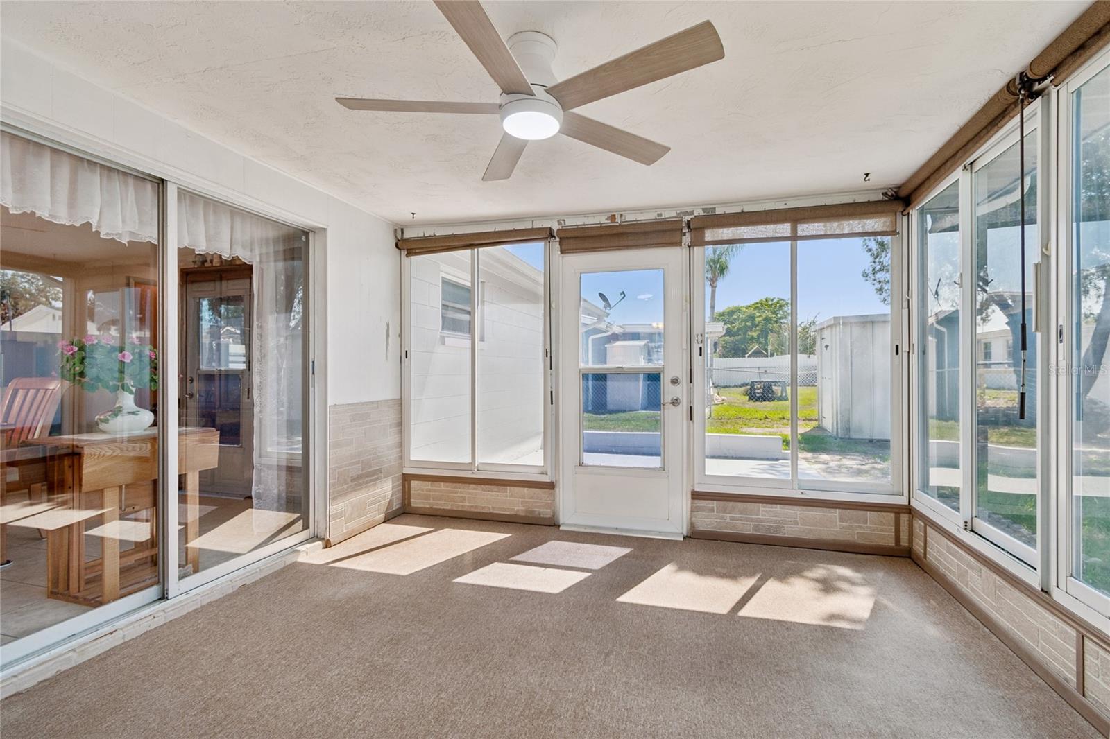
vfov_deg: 77.3
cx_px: 555
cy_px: 370
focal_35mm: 15
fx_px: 462
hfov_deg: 100.4
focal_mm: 10
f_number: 7.1
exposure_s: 1/13
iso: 100
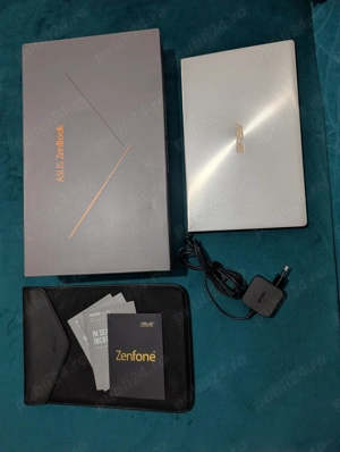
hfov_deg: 57.0
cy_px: 226
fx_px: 313
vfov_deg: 71.5
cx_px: 170
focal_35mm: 24
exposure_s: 1/44.5
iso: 22
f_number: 1.68
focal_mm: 6.9
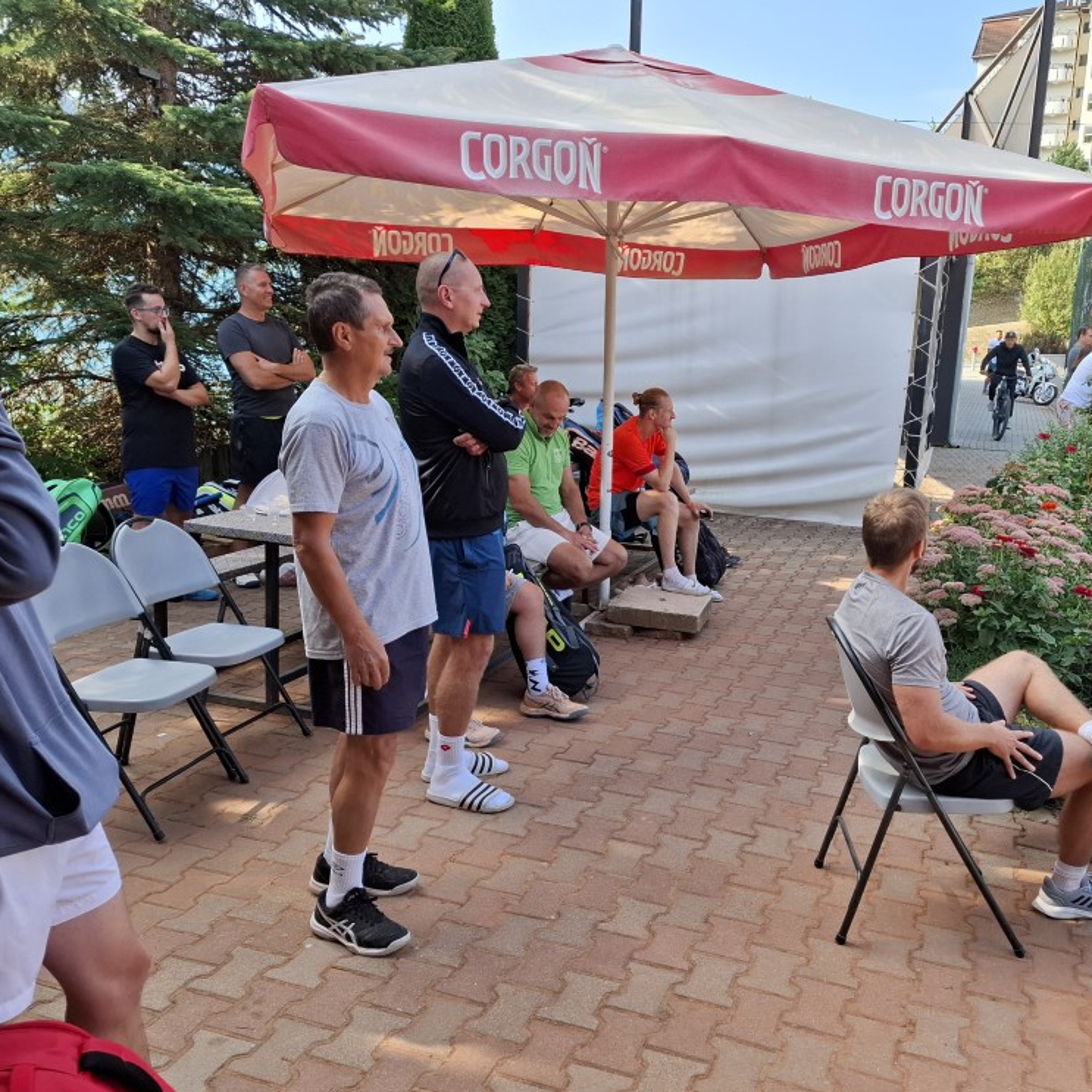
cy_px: 531
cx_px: 655
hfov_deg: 56.9
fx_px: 999
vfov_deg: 57.3
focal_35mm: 28
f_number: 1.8
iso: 50
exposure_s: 1/348
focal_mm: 5.54
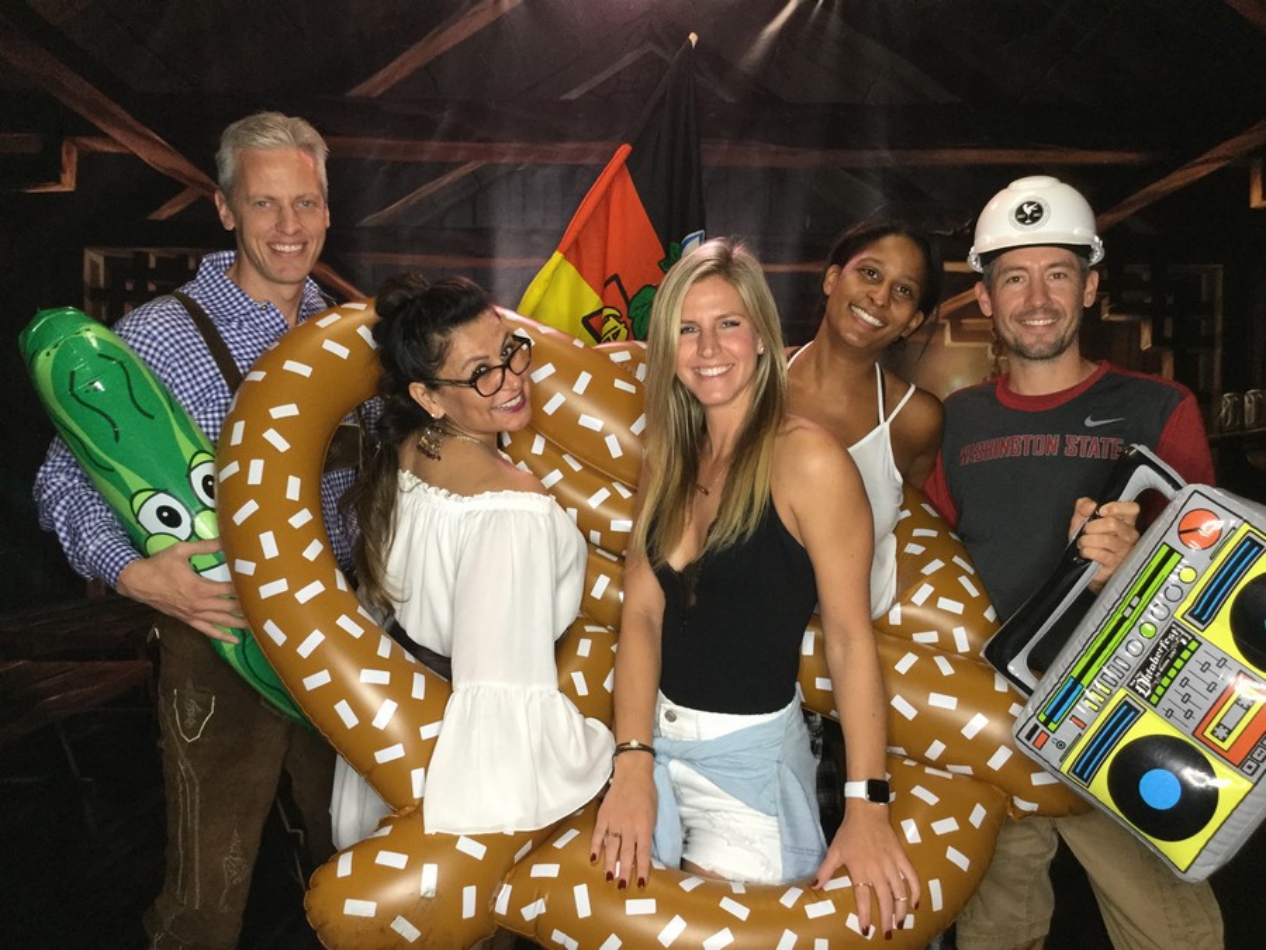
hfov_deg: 58.4
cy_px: 475
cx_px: 633
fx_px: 1134
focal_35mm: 31
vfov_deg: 45.4
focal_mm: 3.3
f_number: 2.4
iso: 80
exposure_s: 1/30
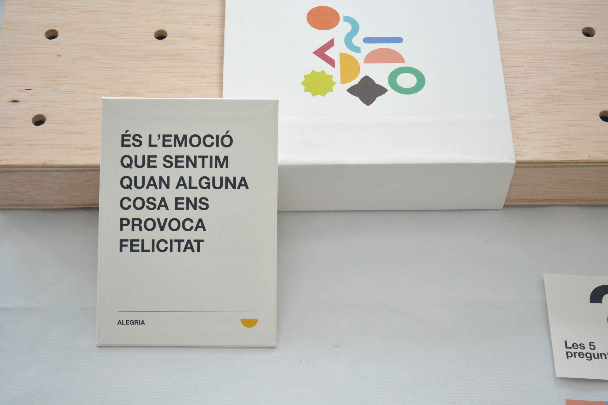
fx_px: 1013
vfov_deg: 22.6
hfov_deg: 33.4
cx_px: 304
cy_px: 202
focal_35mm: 60
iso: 400
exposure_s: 1/100
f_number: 5.3
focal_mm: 40
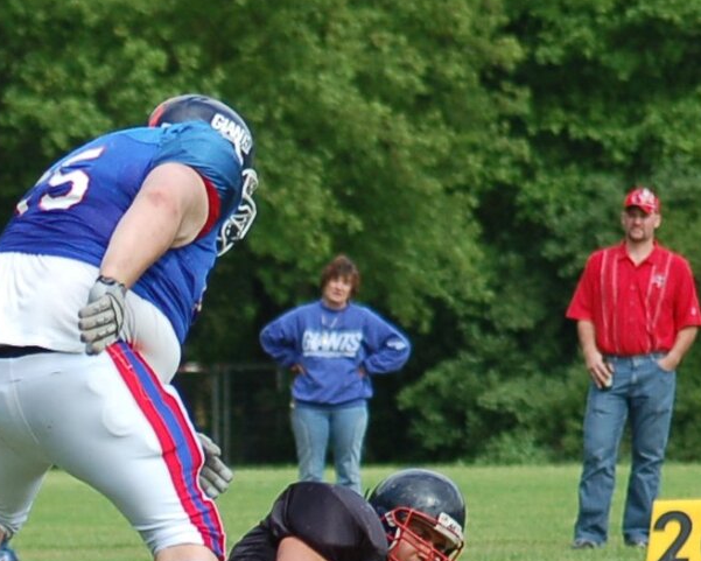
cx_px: -205
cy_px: 634
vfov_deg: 2.7
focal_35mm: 566
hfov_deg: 3.4
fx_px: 11745
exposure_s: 1/1000
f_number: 4.2
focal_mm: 110
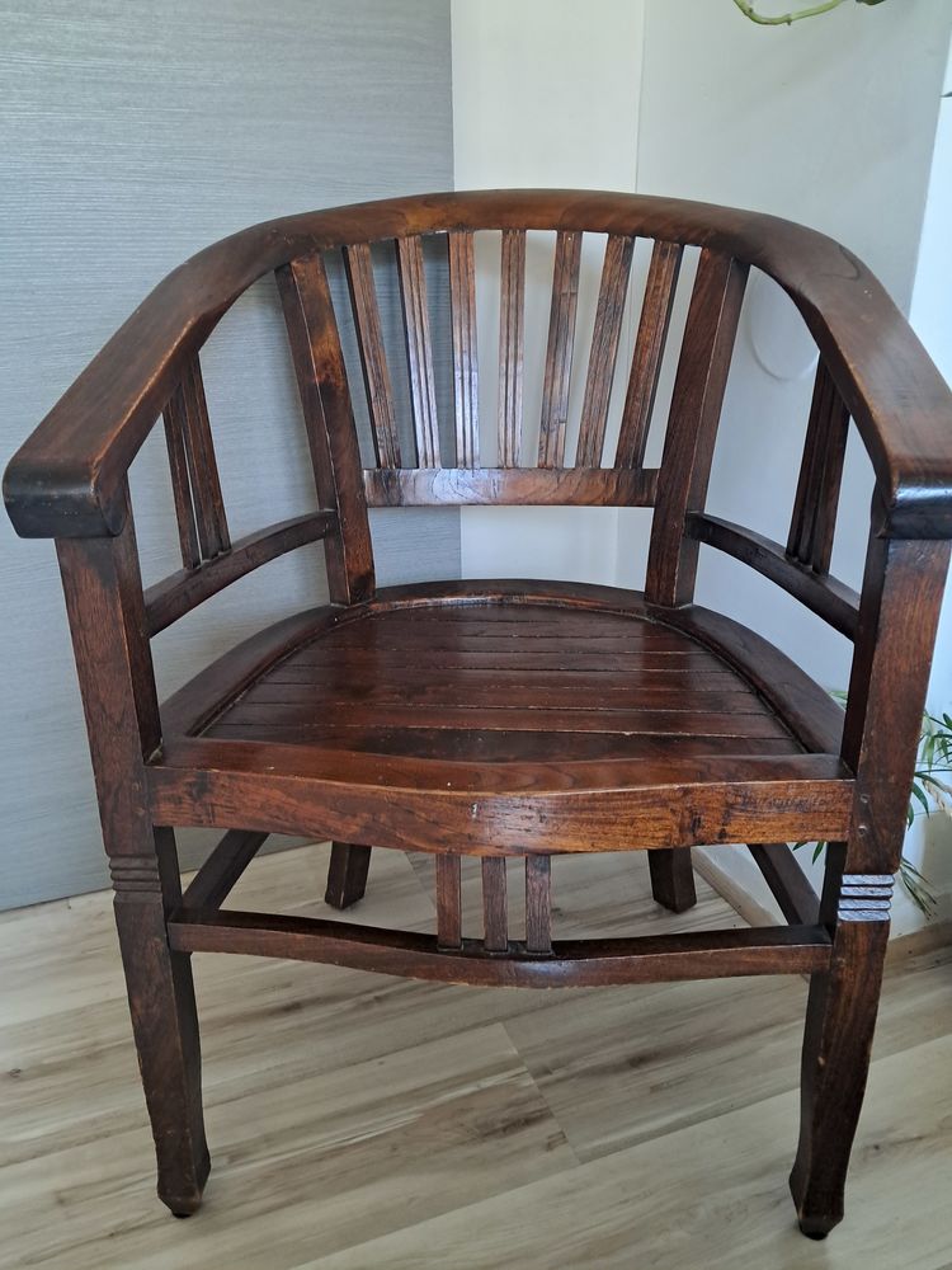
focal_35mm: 27
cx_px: 476
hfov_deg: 51.4
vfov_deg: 65.3
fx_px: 990
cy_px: 635
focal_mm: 4
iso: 500
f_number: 1.8
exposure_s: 1/33
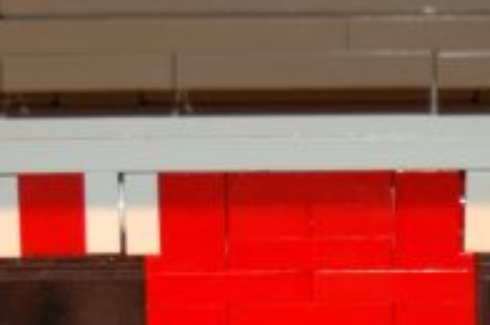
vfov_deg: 4.6
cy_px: 485
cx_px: 330
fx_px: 3995
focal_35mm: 294
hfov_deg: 7.0
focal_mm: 60
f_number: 4.8
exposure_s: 1/60
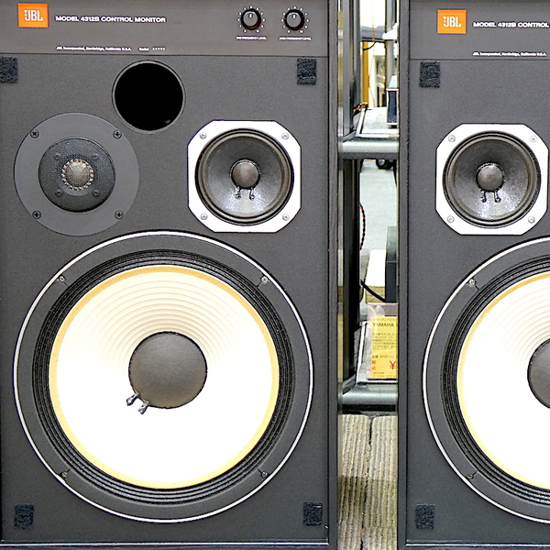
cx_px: 368
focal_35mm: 99
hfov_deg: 17.5
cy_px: 267
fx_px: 1780
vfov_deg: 17.6
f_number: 4.5
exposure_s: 1/2
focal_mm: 12.5
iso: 200
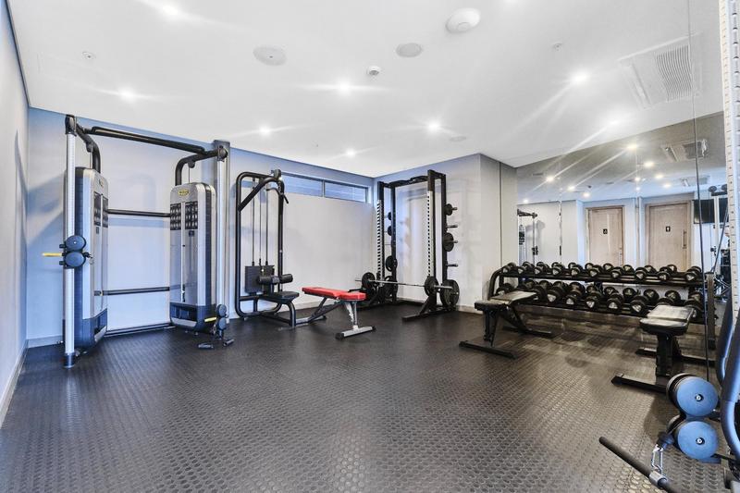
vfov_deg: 77.3
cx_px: 370
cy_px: 246
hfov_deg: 100.4
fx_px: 308
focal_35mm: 15
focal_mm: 10
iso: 800
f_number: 8
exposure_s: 1/8
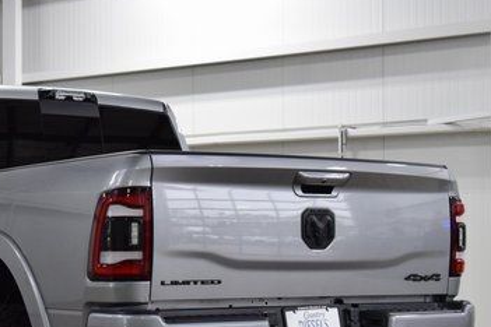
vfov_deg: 14.6
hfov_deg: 21.7
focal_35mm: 93
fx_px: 1268
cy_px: 244
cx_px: 112
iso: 1600
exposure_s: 1/60
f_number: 7.1
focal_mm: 34
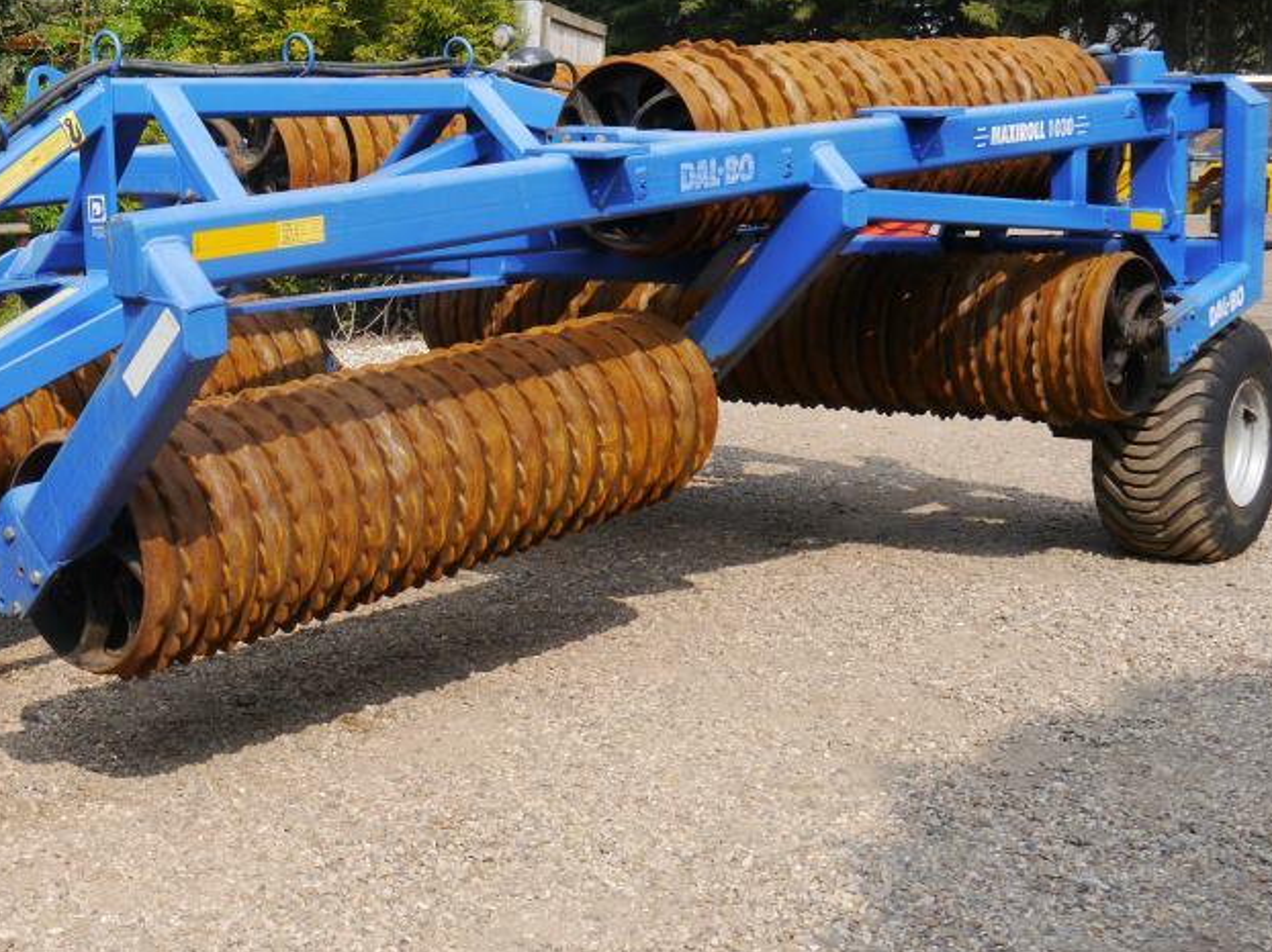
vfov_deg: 26.1
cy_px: 437
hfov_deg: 33.7
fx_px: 2057
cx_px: 319
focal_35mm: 56
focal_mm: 17
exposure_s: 1/250
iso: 160
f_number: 7.1
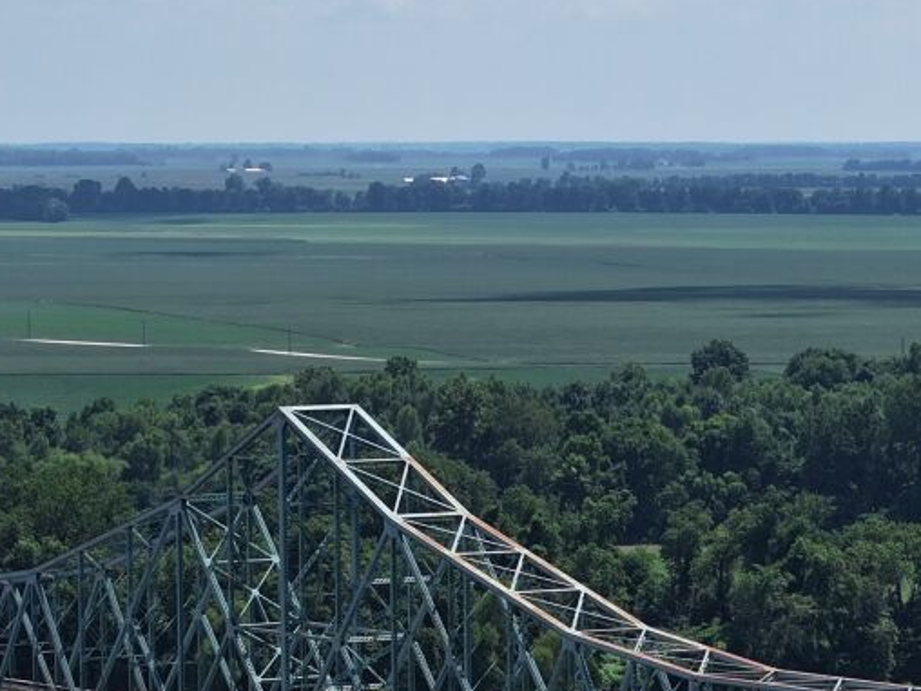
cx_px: 1226
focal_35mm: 229
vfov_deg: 6.4
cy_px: 832
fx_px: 6093
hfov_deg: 8.5
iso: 110
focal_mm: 19.35
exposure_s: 1/1600
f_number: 2.8
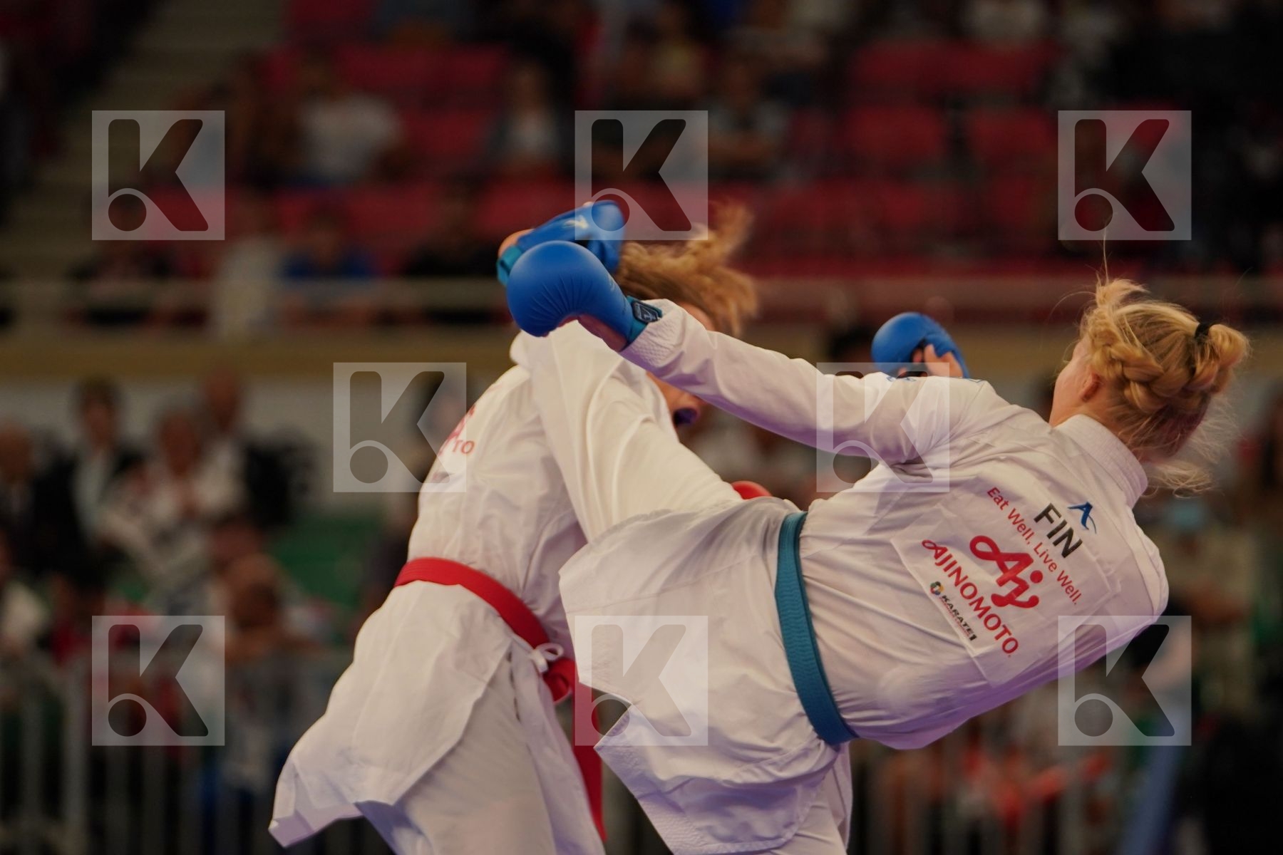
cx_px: 642
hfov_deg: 7.8
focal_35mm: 264
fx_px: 9408
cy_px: 428
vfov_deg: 5.2
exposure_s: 1/1000
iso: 1250
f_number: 2.8
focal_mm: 176
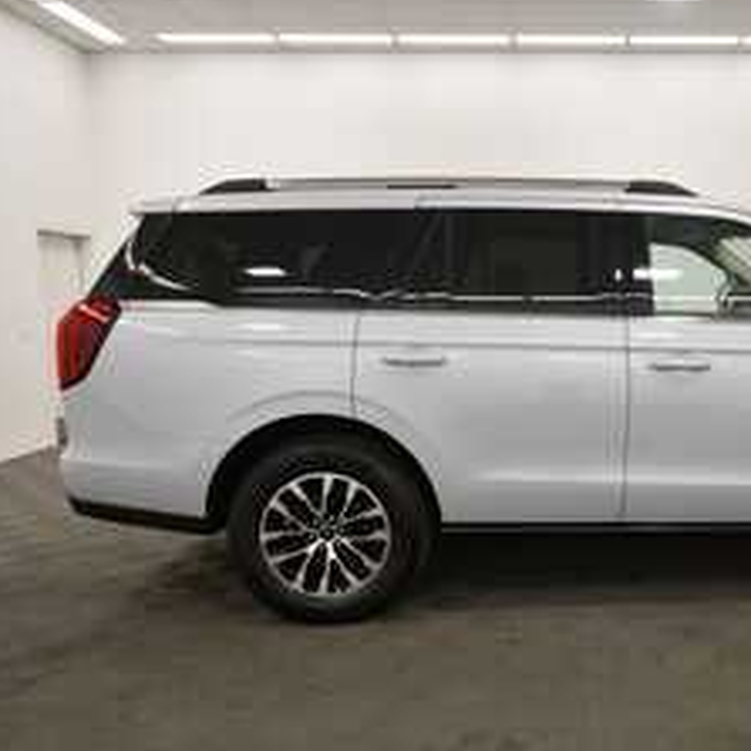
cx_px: 603
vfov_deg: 55.6
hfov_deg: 52.0
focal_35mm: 29
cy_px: 396
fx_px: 712
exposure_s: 1/250
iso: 800
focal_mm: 13
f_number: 5
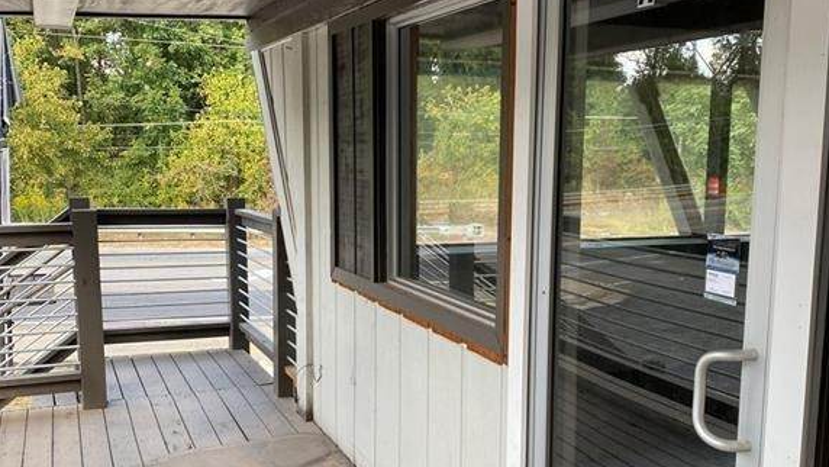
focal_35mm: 38
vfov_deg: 31.1
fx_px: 835
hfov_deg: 52.8
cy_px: 284
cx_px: 414
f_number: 1.8
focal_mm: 4.25
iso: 32
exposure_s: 1/122
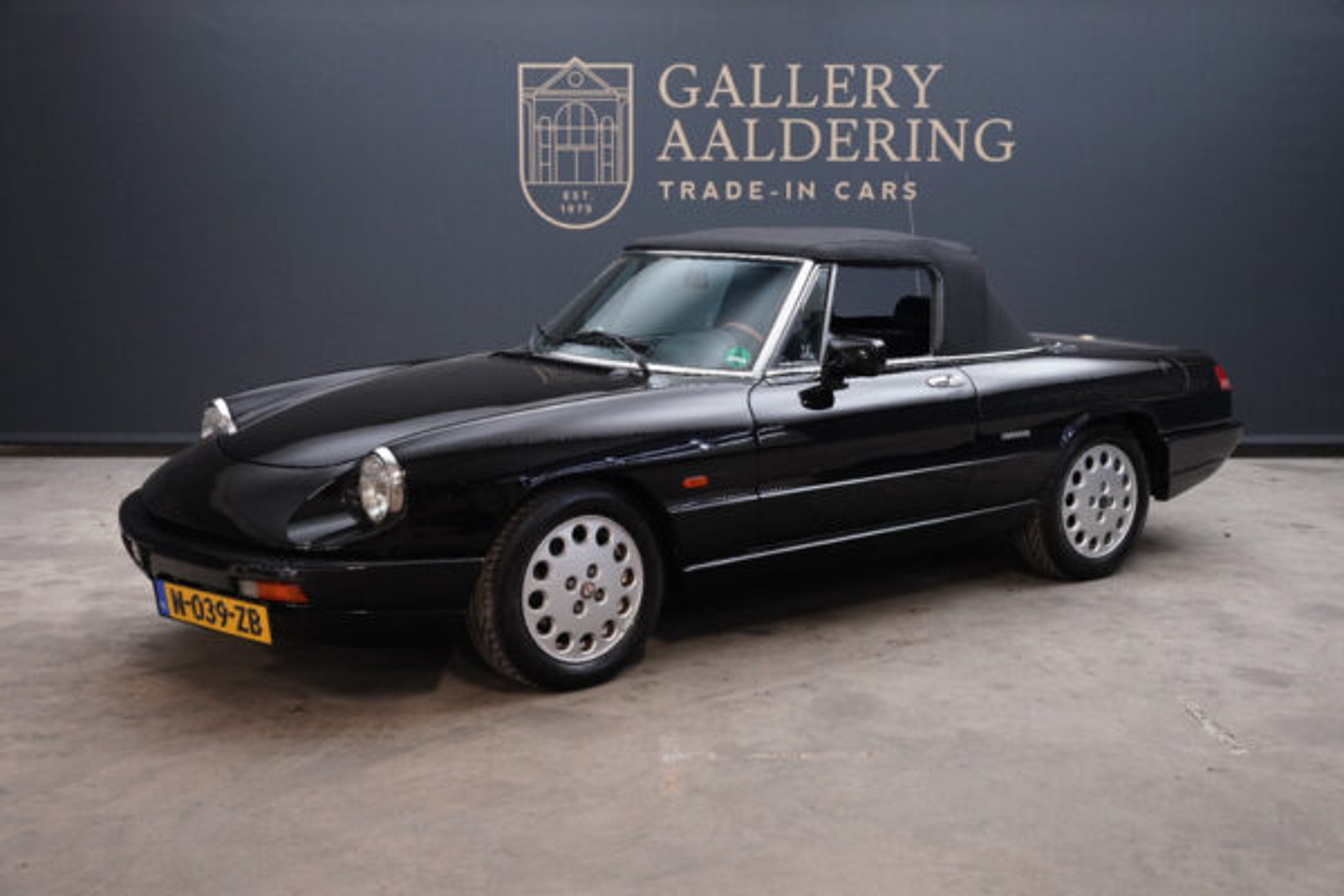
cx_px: 672
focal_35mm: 41
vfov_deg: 32.3
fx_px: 1545
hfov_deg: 47.0
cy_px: 448
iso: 1250
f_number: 6.3
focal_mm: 41.4
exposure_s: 1/8
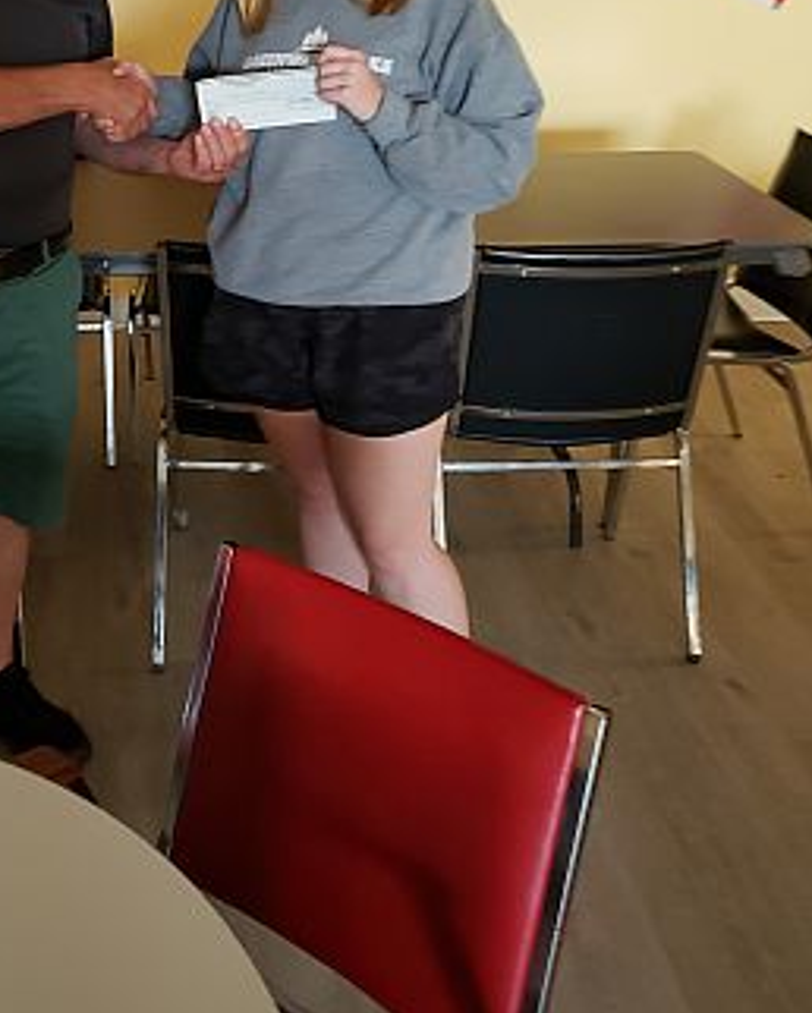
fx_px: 1260
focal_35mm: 42
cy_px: 297
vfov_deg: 42.9
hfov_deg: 34.8
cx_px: 189
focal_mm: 4.3
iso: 250
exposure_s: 1/10
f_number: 1.5
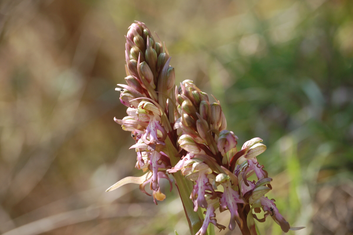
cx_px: 176
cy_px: 118
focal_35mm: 135
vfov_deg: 10.1
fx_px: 1323
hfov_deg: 15.2
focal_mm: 90
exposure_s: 1/200
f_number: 8
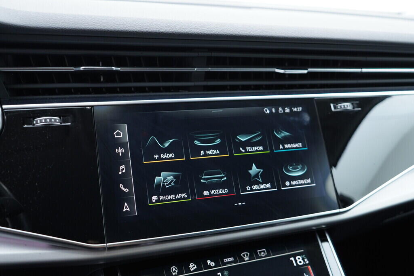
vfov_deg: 36.9
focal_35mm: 36
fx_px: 414
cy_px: 138
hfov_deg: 53.1
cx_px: 207
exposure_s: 1/40
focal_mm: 24
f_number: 2.8
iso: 320
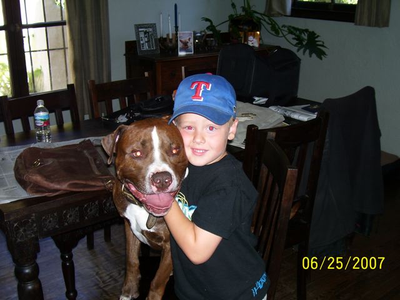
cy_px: 150
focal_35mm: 42
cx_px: 200
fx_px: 485
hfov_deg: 44.8
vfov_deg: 34.3
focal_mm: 7
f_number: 3
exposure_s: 1/60
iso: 80
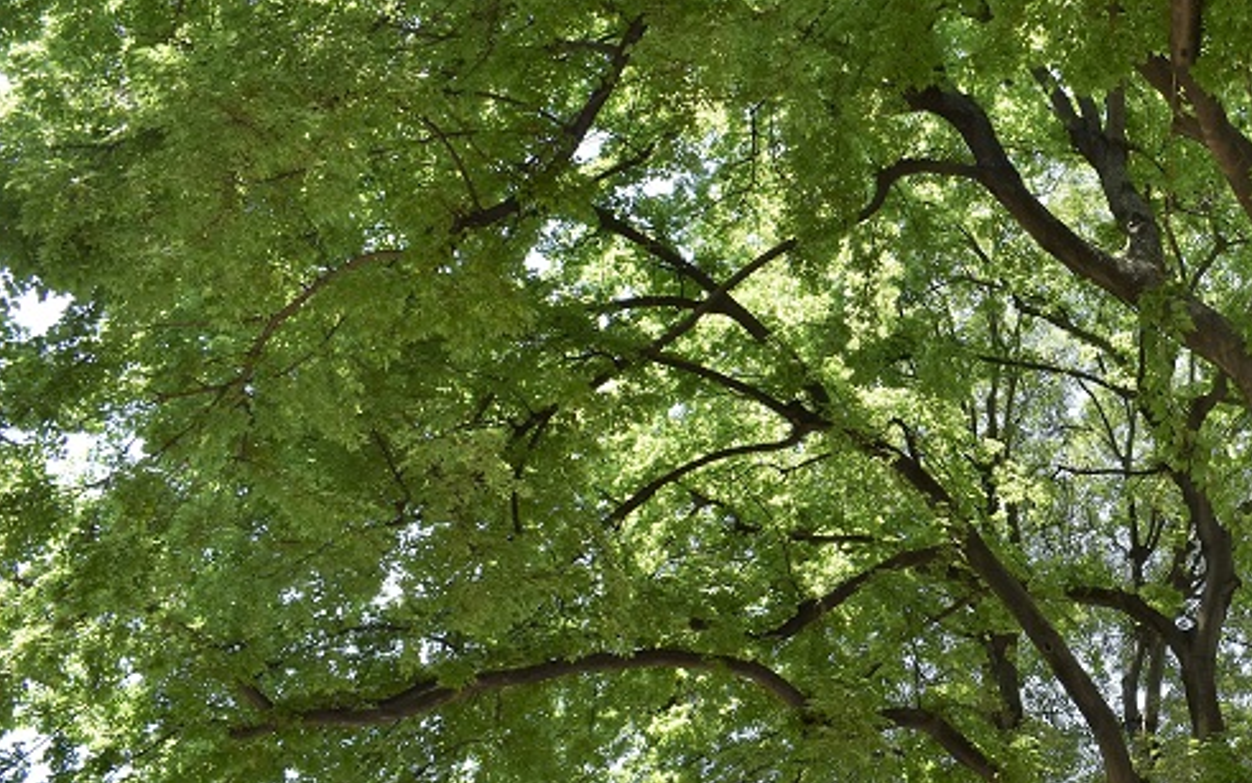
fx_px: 1911
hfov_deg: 34.4
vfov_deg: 23.1
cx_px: 1114
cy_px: 449
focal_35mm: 56
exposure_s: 1/250
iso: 400
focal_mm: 20
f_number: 8
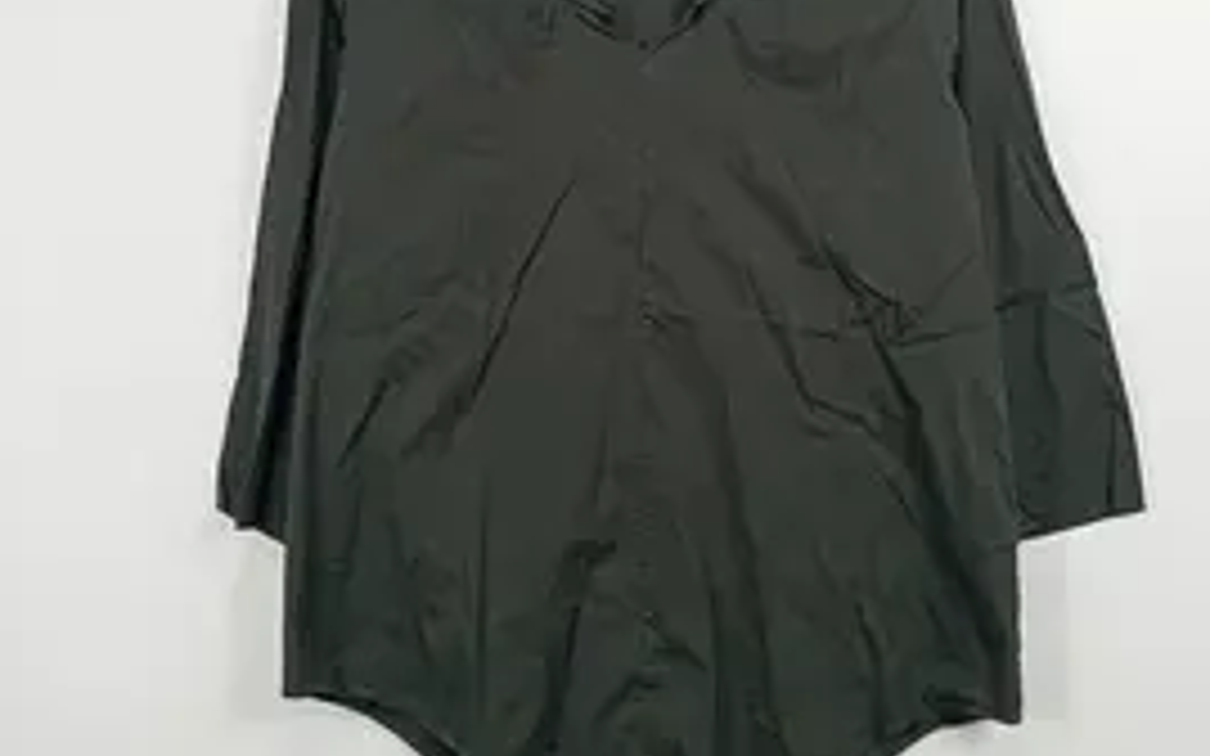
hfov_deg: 45.2
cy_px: 194
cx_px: 661
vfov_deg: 28.8
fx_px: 1451
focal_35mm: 44
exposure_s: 1/100
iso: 110
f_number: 1.8
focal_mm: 4.22
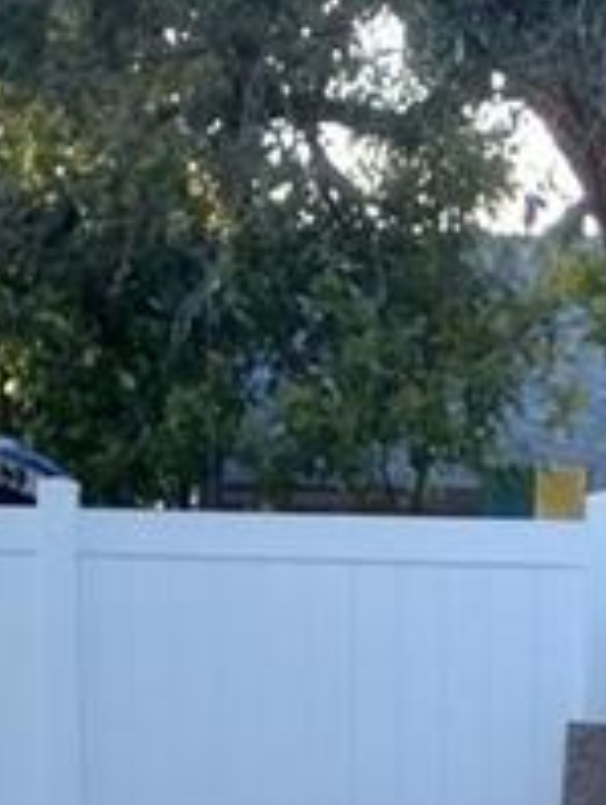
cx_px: 539
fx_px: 3960
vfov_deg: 9.5
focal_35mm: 170
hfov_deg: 8.7
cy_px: 2261
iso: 218
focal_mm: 4.27
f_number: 1.8
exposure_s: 1/120
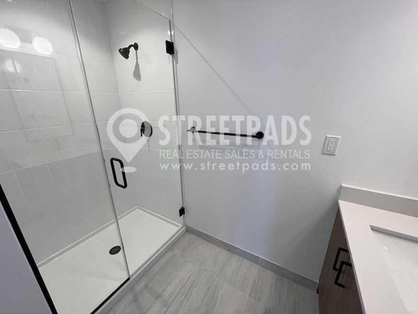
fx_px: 157
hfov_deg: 106.2
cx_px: 209
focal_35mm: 13
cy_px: 157
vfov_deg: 89.9
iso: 80
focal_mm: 1.57
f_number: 1.8
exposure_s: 1/120
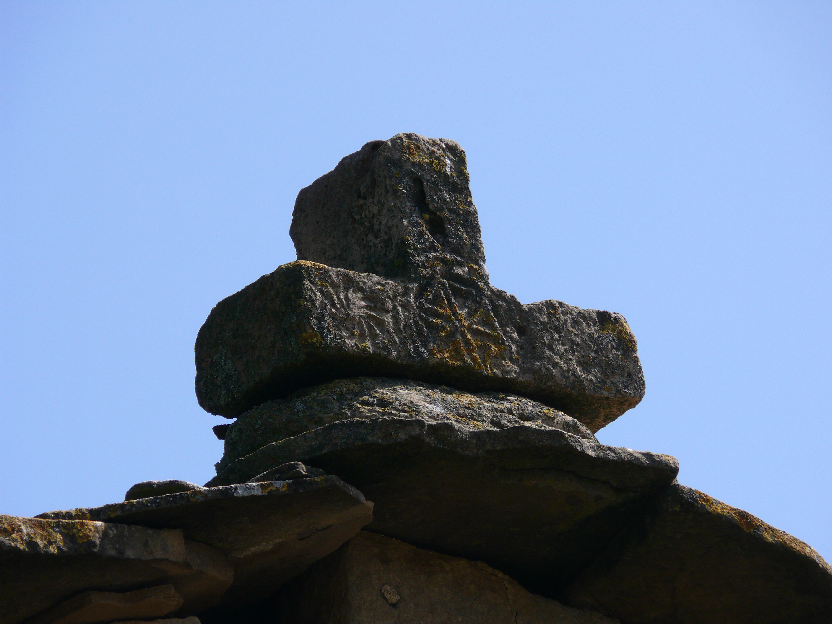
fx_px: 10095
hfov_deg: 4.7
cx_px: 416
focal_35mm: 420
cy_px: 312
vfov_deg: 3.5
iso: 100
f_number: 6.3
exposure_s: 1/400
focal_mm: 88.8
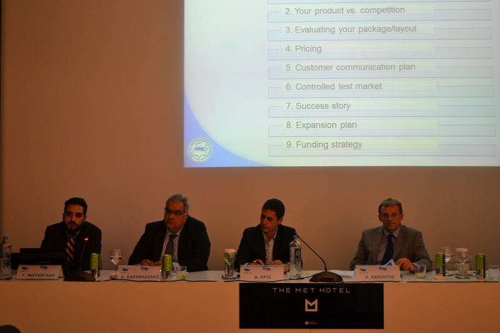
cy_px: 166
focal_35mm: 42
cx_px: 250
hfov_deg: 46.4
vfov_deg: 31.9
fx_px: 583
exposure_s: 1/15
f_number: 4.5
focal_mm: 28
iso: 500
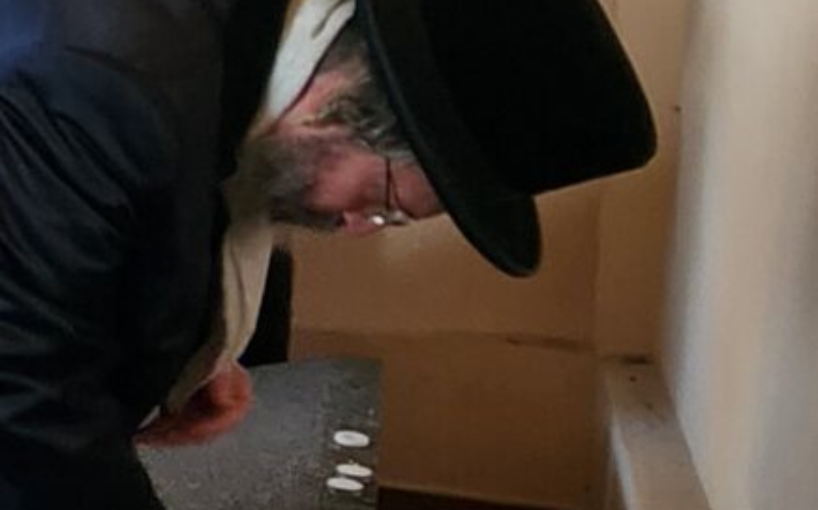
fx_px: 1805
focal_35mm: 81
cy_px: 13
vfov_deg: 15.8
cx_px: -1066
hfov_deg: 15.7
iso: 320
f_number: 2.2
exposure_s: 1/30
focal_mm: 2.2
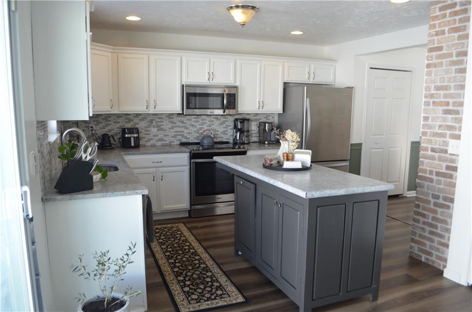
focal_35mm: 27
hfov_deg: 67.5
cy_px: 156
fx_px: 353
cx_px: 236
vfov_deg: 47.7
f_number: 5
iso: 400
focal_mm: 18
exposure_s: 1/100
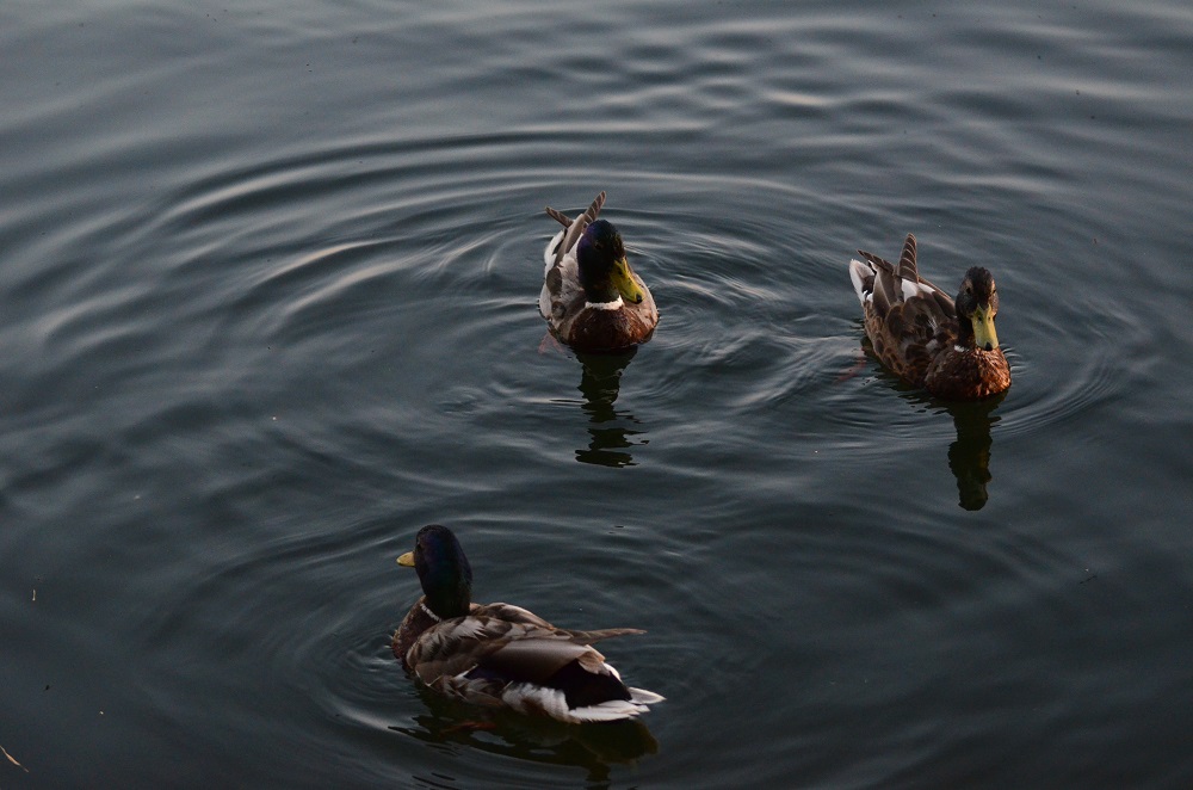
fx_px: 3720
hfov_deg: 18.2
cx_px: 596
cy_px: 395
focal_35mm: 112
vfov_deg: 12.1
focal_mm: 75
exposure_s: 1/500
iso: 2000
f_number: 4.5
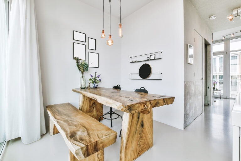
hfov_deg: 100.4
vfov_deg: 77.3
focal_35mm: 15
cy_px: 80
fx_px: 100
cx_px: 120
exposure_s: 1/6
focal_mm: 10
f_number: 14
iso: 100
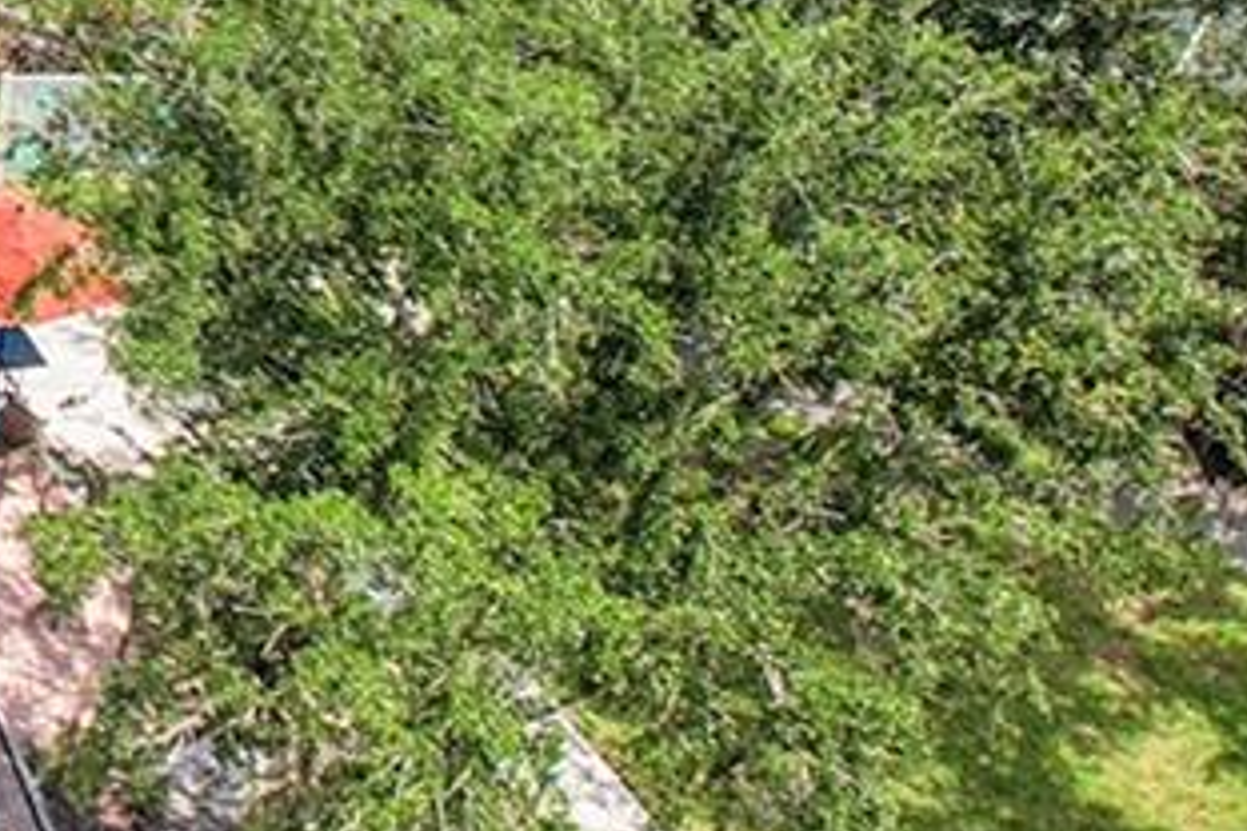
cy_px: -535
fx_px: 3914
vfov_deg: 11.5
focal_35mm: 113
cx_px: -1211
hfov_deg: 14.9
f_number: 2.8
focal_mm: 8.38
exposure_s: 1/2000
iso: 100
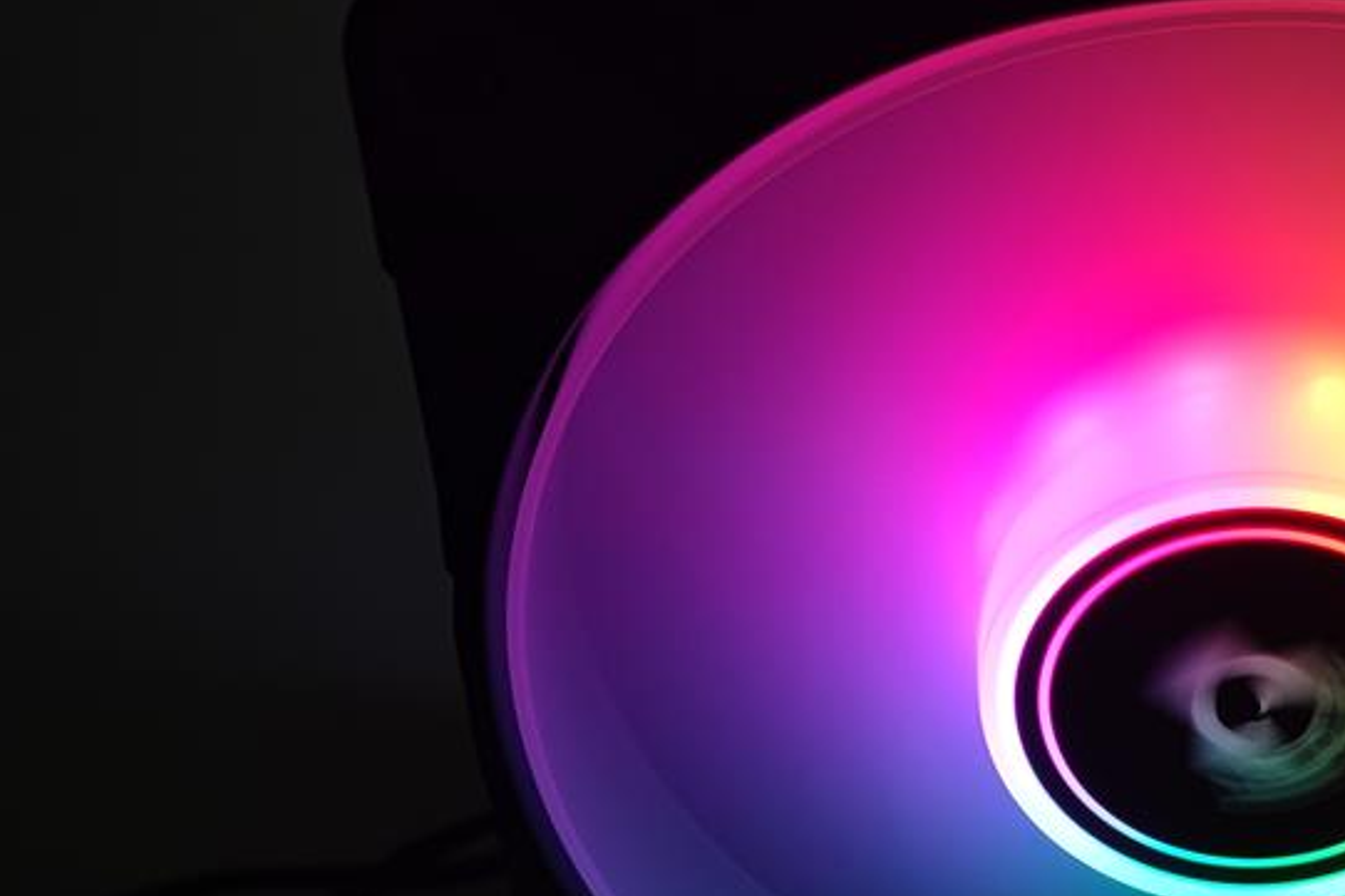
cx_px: 1087
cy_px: 716
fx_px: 2689
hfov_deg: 27.5
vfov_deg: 18.7
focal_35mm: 72
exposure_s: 1/160
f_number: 1.85
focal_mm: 6.78
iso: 58
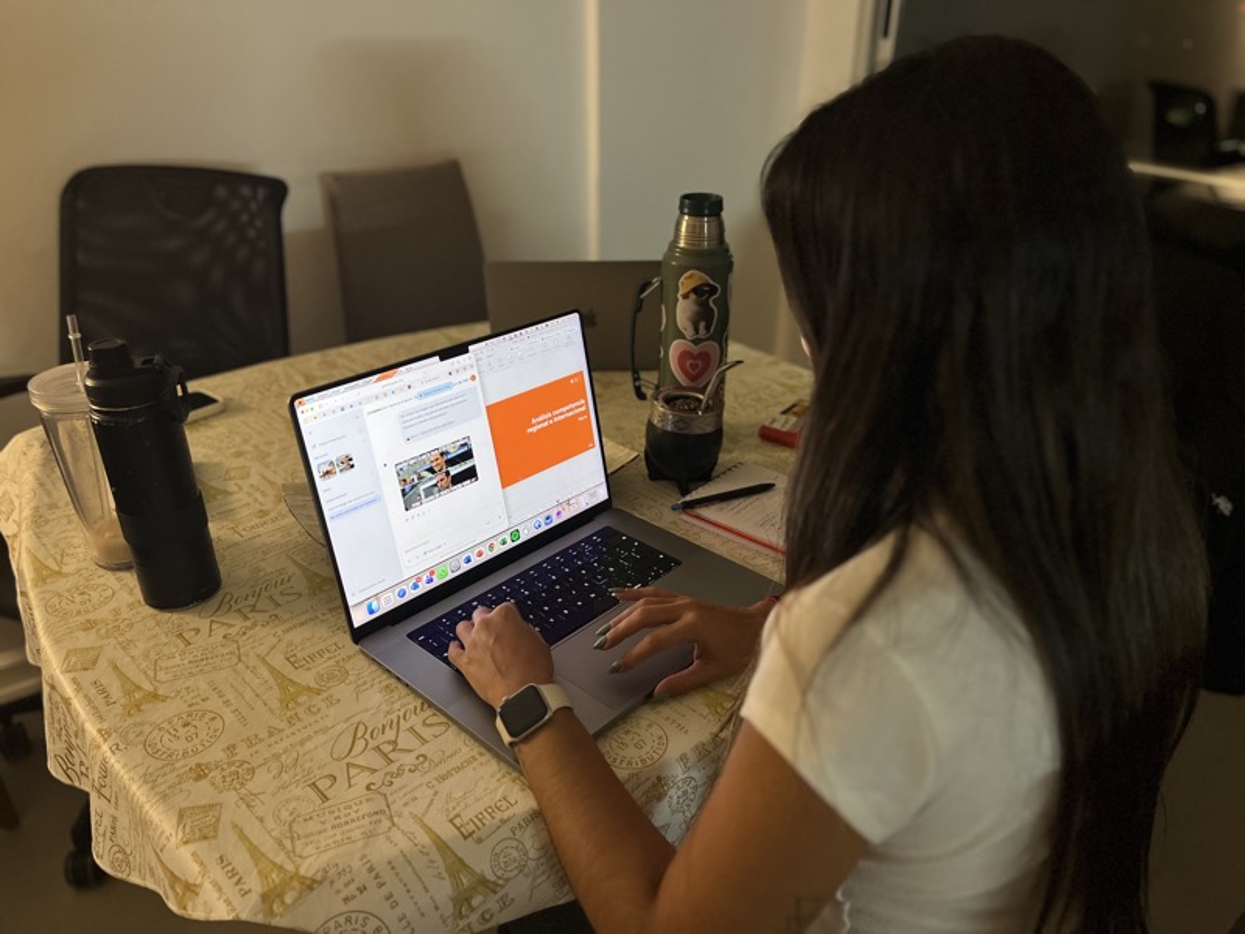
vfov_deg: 53.1
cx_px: 622
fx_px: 935
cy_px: 467
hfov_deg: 67.3
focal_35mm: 26
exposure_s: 1/50
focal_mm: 5.1
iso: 200
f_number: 1.6
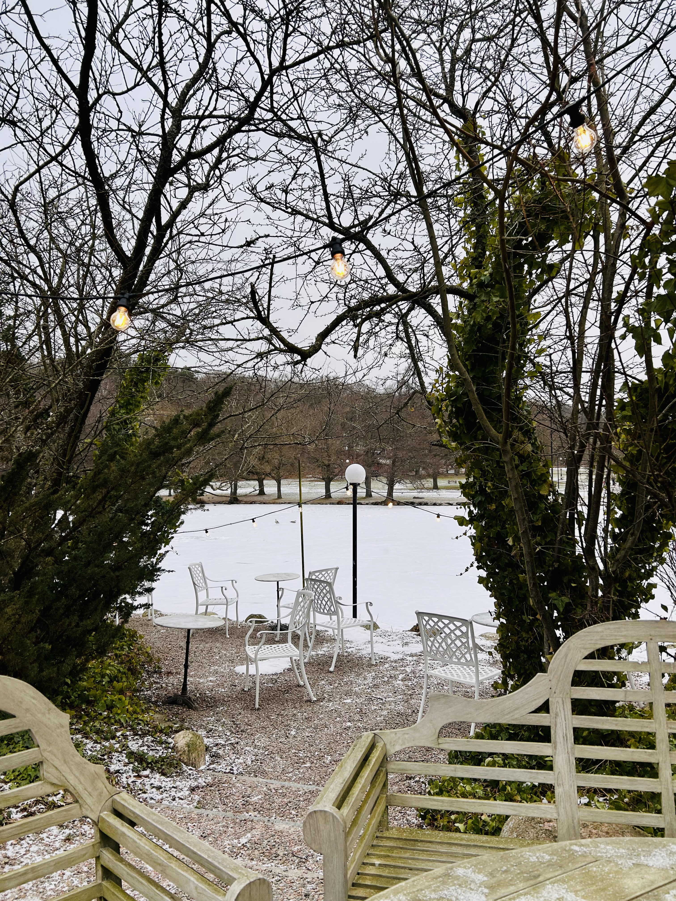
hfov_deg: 53.1
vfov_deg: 67.3
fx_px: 677
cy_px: 450
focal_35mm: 26
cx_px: 338
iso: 50
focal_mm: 5.7
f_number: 1.5
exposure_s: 1/743
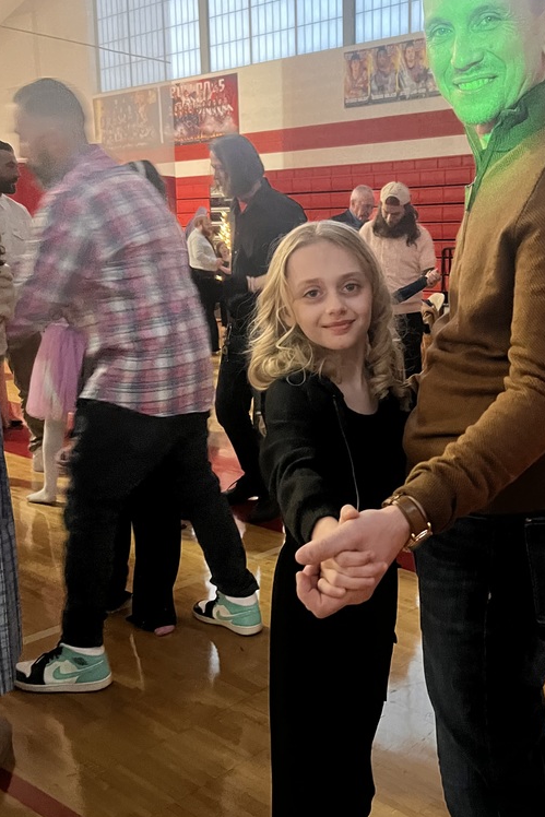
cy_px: 418
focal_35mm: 37
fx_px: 840
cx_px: 408
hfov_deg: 35.2
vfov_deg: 51.9
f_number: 1.5
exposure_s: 1/30
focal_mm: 5.7
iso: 1000
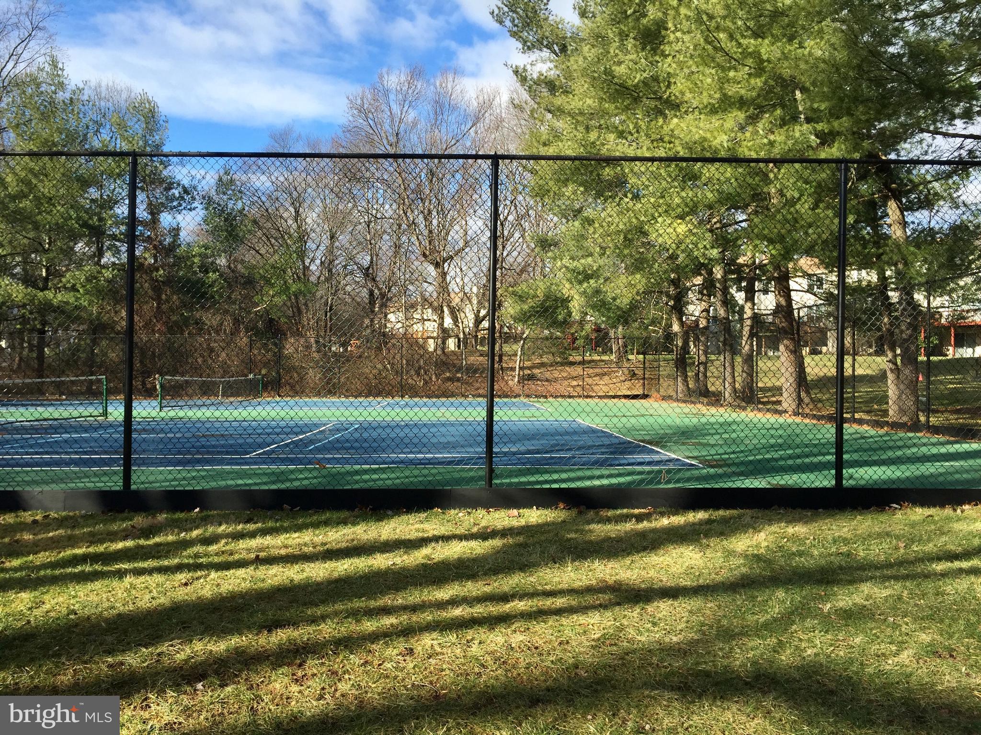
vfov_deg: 48.2
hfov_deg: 61.7
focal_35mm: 29
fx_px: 822
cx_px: 490
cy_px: 368
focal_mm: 4.15
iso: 32
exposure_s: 1/964
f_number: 2.2
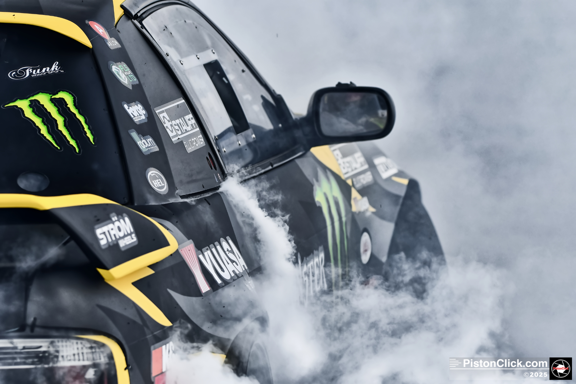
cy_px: 192
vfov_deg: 4.6
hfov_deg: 6.9
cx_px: 288
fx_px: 4799
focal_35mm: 300
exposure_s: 1/500
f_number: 5.6
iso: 200
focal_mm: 200
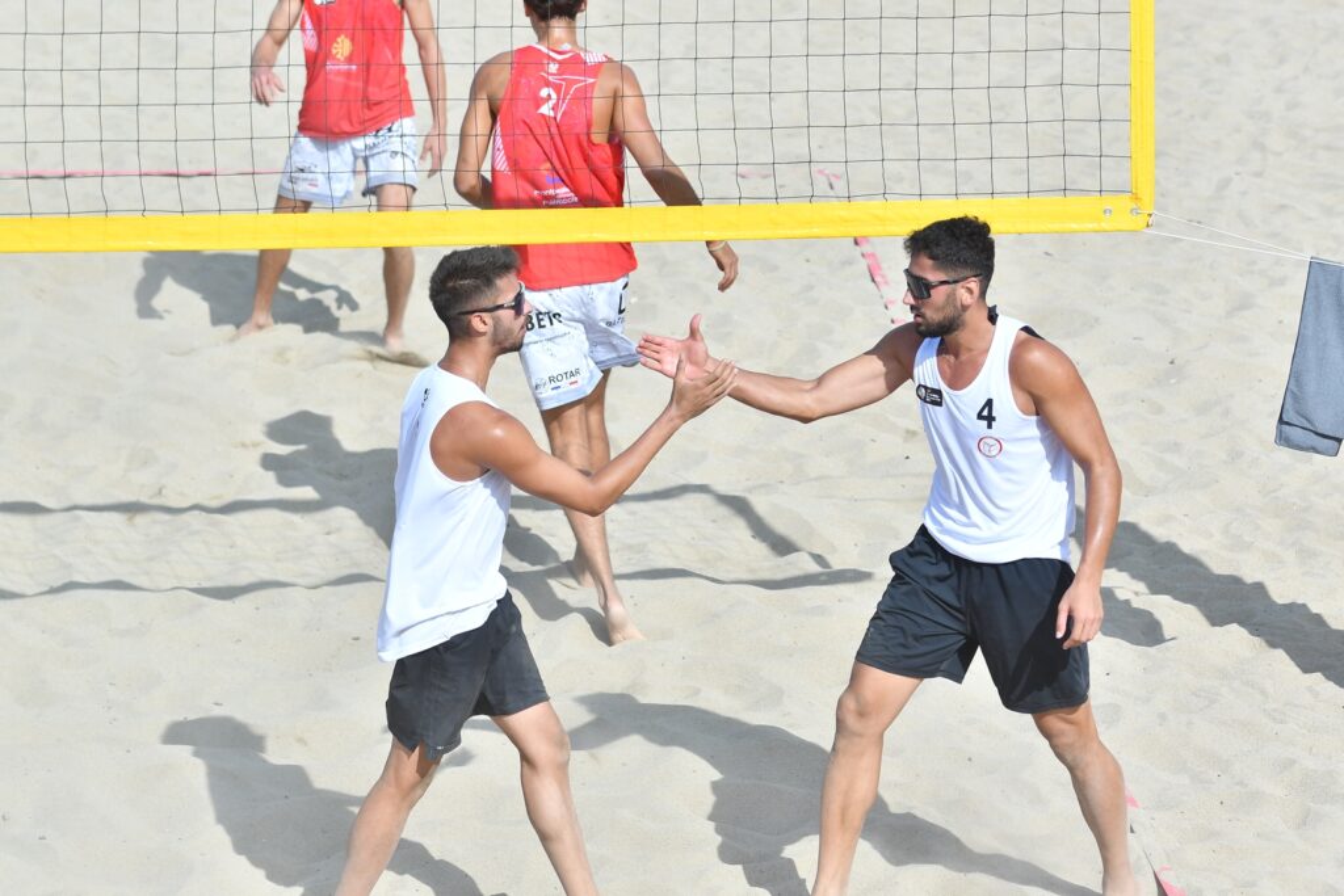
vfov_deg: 8.7
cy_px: 448
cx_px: 672
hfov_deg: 13.0
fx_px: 5880
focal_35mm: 158
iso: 250
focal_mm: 105
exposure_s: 1/2500
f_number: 4
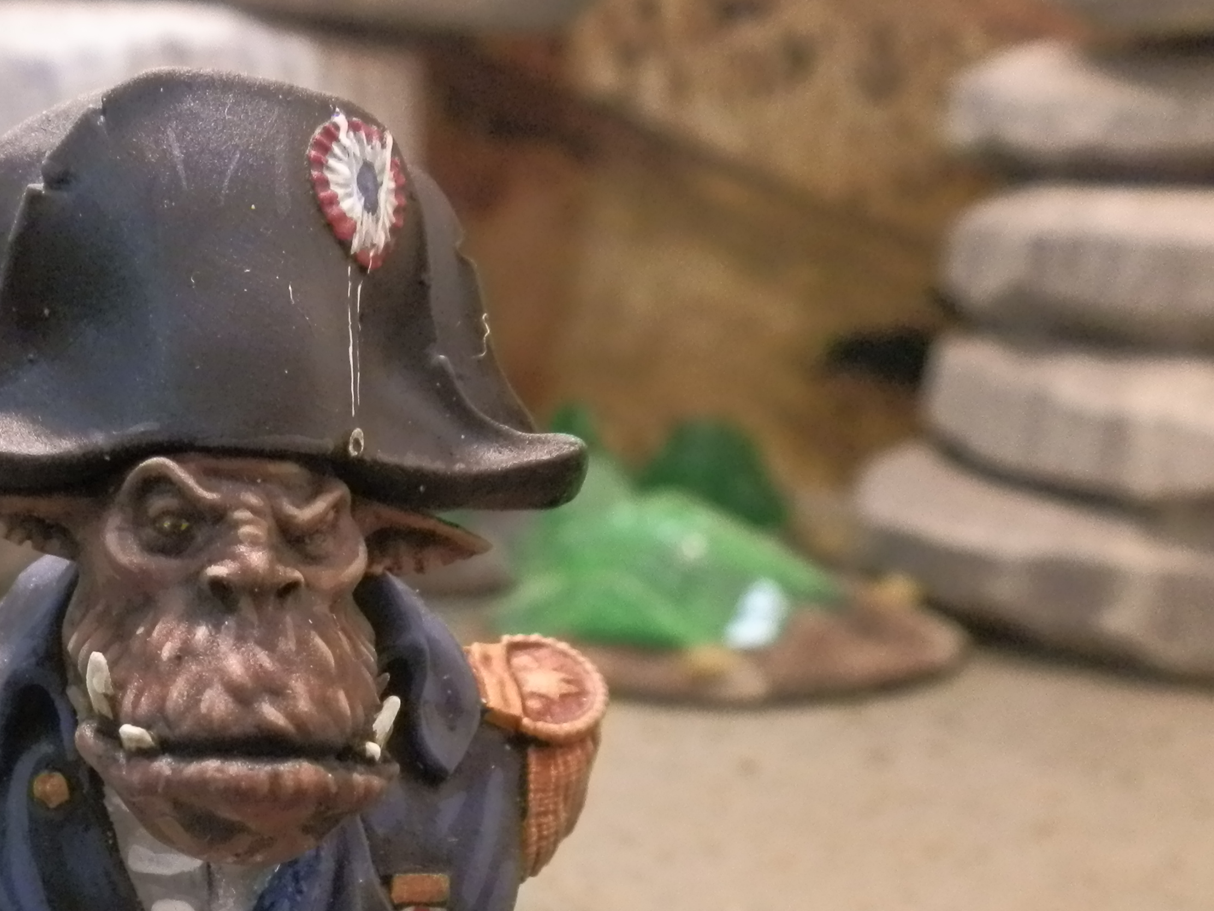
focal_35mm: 54
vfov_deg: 26.0
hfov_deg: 34.6
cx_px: 260
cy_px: 852
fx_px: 1894
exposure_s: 1/50
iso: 400
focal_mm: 5
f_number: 3.1
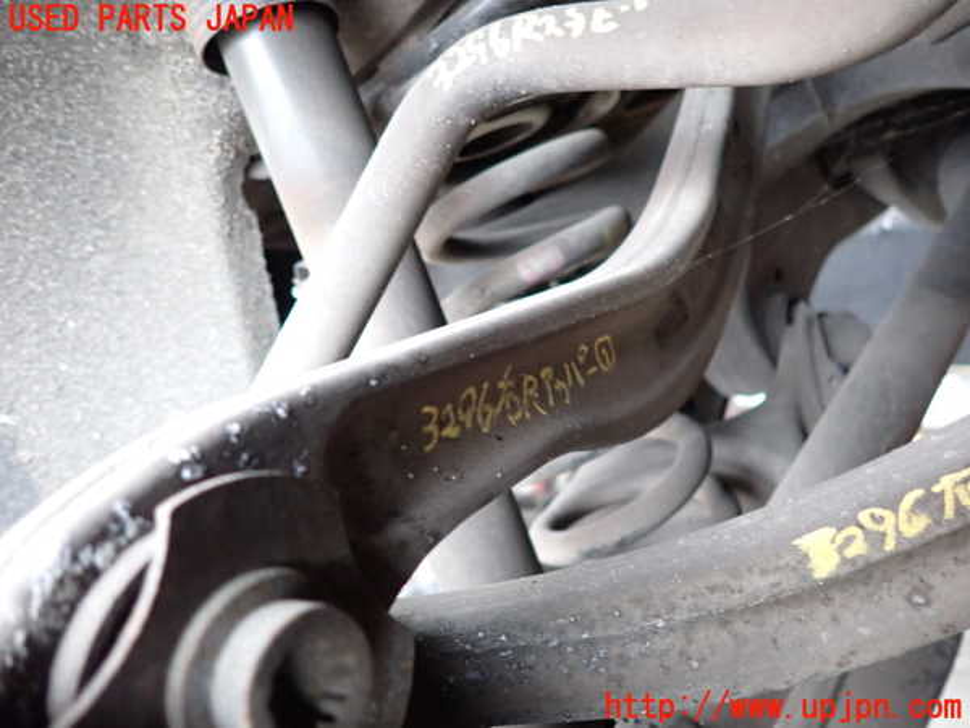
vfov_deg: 54.9
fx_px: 701
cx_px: 485
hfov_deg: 69.4
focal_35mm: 25
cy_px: 364
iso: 800
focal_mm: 4.5
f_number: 2
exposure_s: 1/30
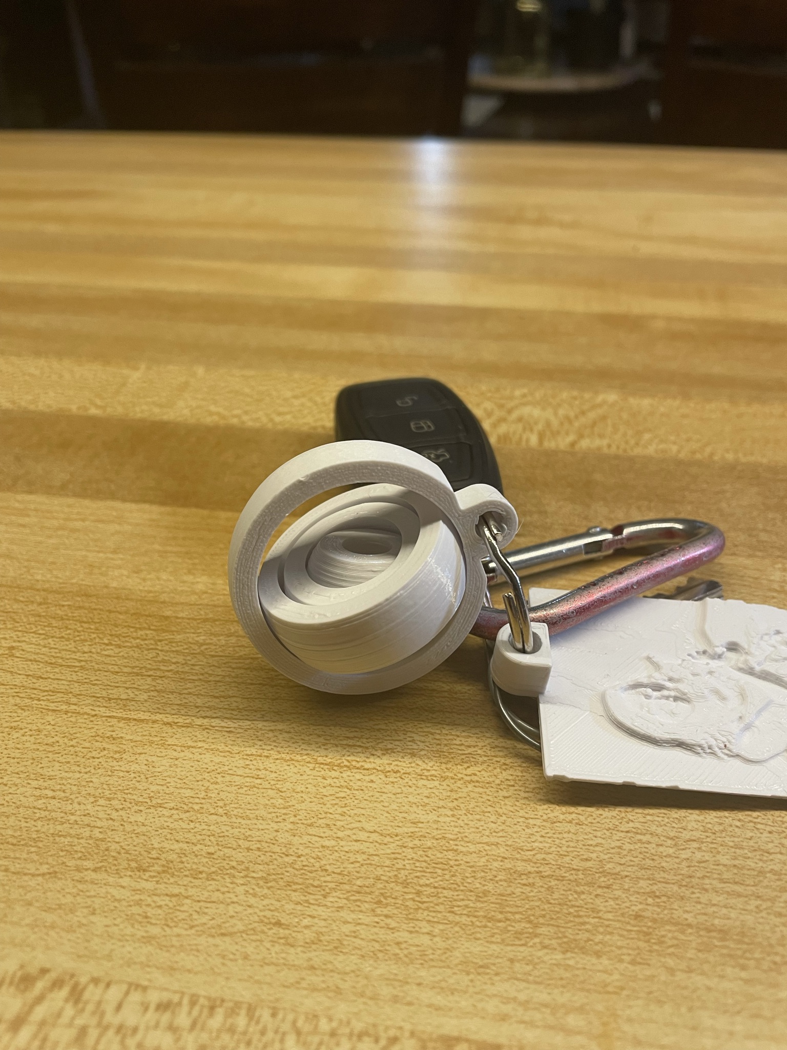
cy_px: 525
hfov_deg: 53.1
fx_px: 788
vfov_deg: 67.3
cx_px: 394
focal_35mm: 26
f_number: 1.6
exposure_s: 1/80
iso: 125
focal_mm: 4.2
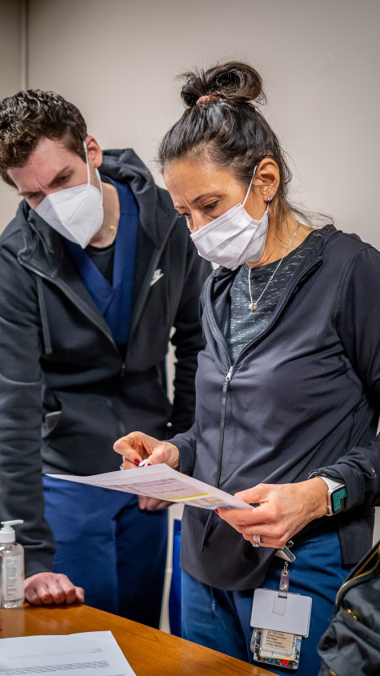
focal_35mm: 55
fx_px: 986
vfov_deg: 37.9
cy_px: 336
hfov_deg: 21.8
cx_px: 175
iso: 640
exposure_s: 1/125
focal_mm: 25
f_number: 1.7
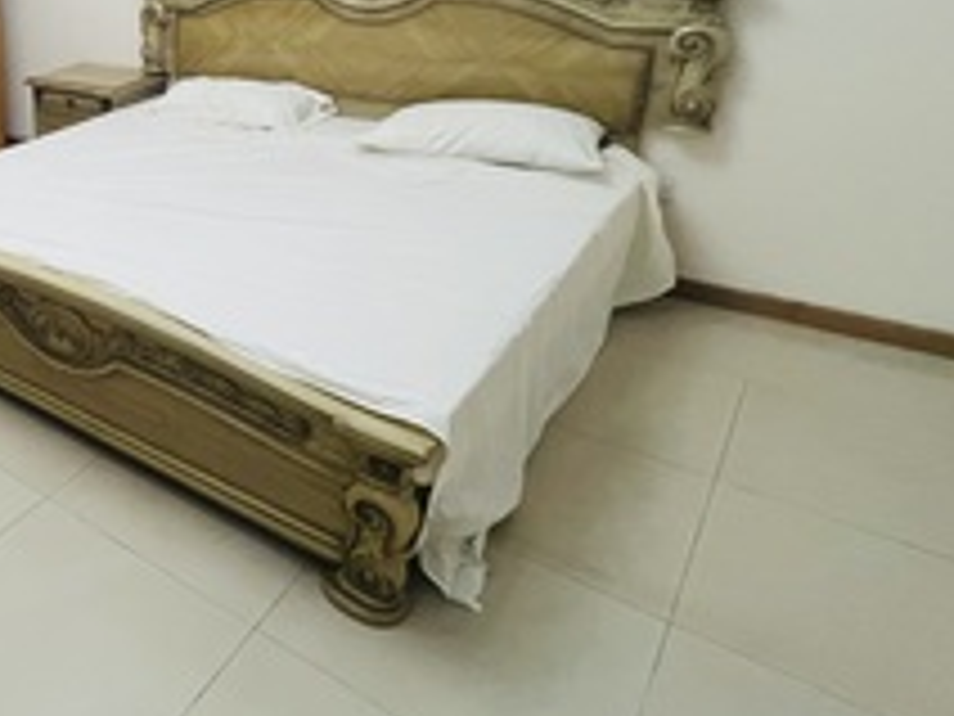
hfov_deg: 48.2
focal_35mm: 28
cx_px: -61
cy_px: 142
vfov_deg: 47.0
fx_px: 772
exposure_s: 1/50
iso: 250
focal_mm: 1.57
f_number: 1.8
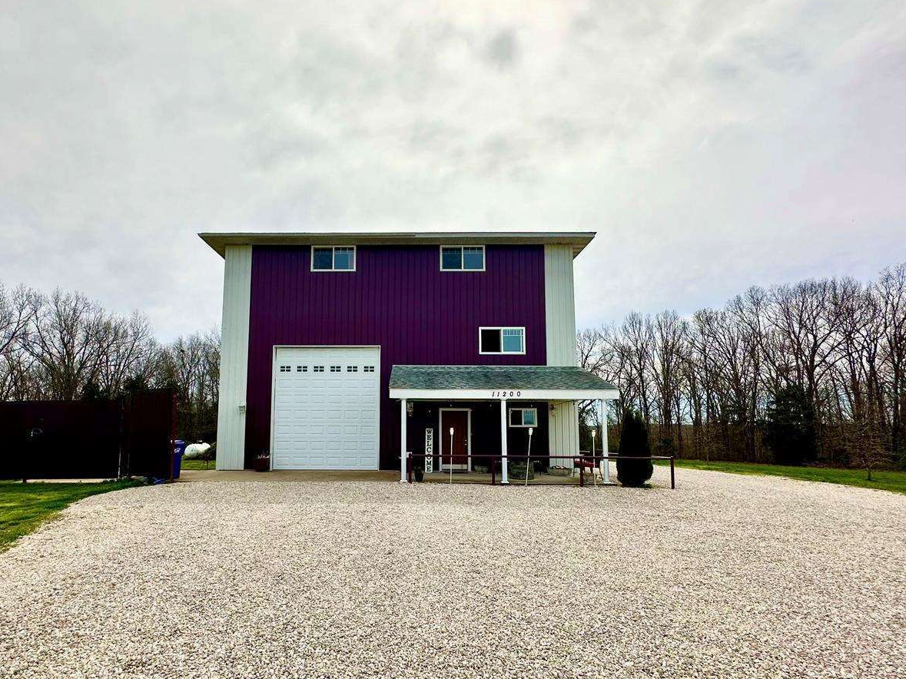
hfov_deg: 84.3
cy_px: 380
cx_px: 401
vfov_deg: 68.4
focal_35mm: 19
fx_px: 497
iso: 50
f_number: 2.2
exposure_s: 1/3509
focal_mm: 2.22
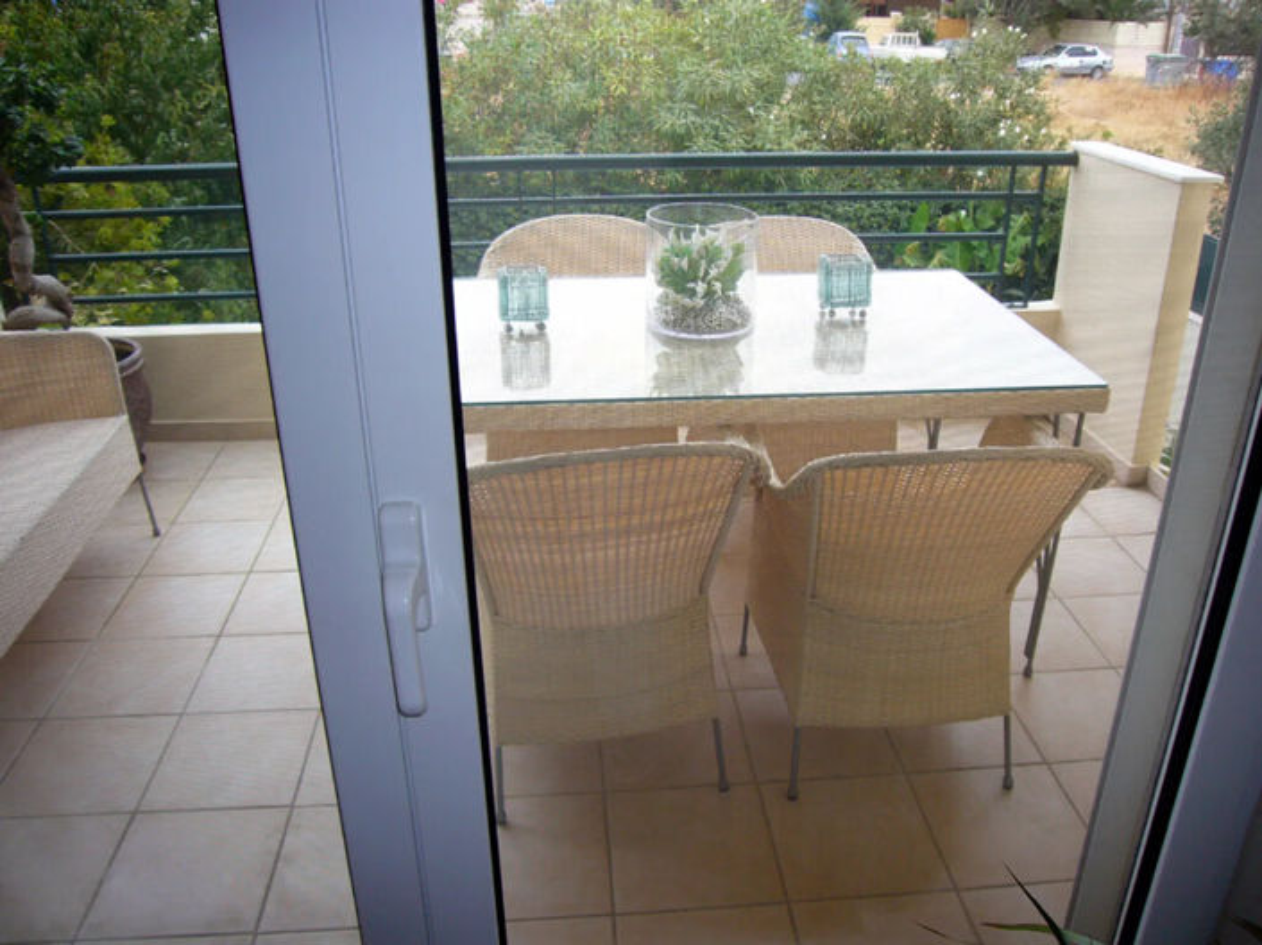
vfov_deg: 48.2
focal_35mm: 29
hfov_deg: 61.7
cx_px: 631
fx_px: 1057
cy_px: 472
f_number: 2.8
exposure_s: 1/100
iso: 80
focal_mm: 4.7
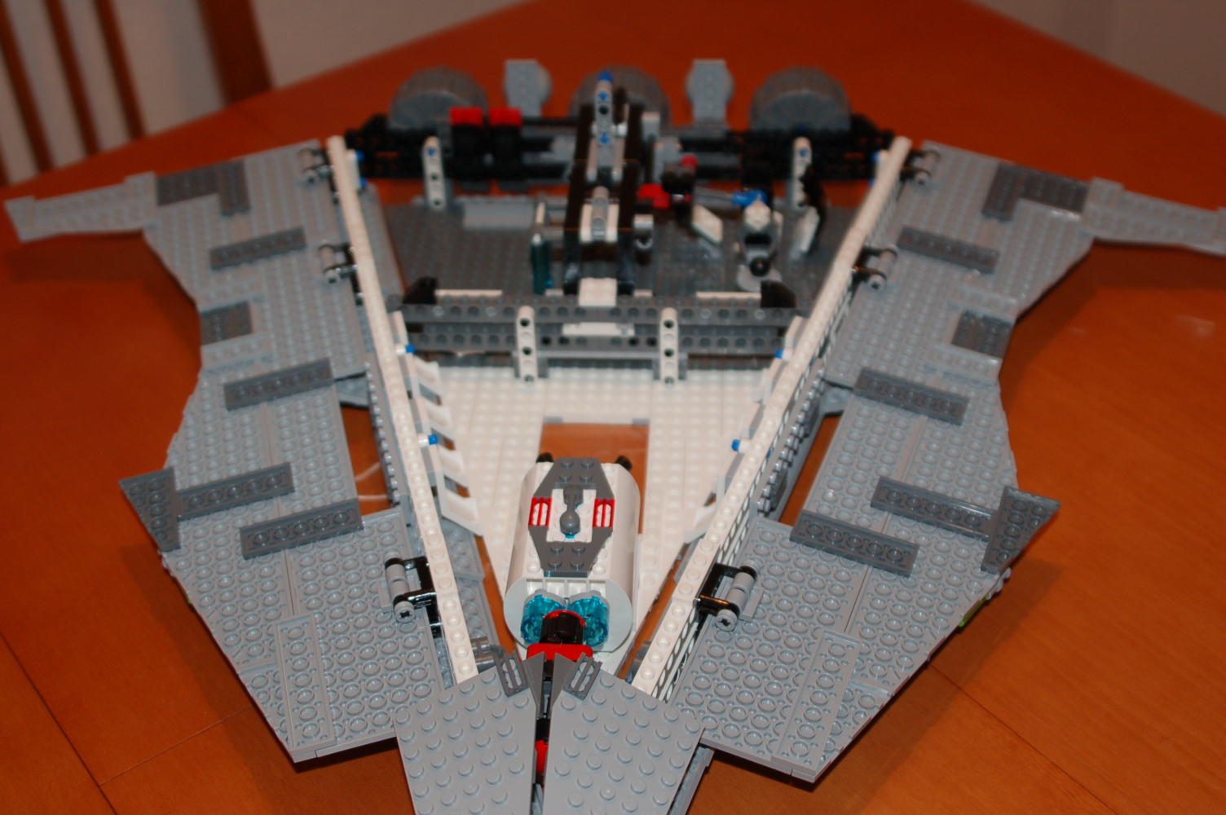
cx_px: 613
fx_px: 1633
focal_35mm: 48
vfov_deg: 28.0
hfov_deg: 41.1
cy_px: 408
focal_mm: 32
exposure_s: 1/60
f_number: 3.8
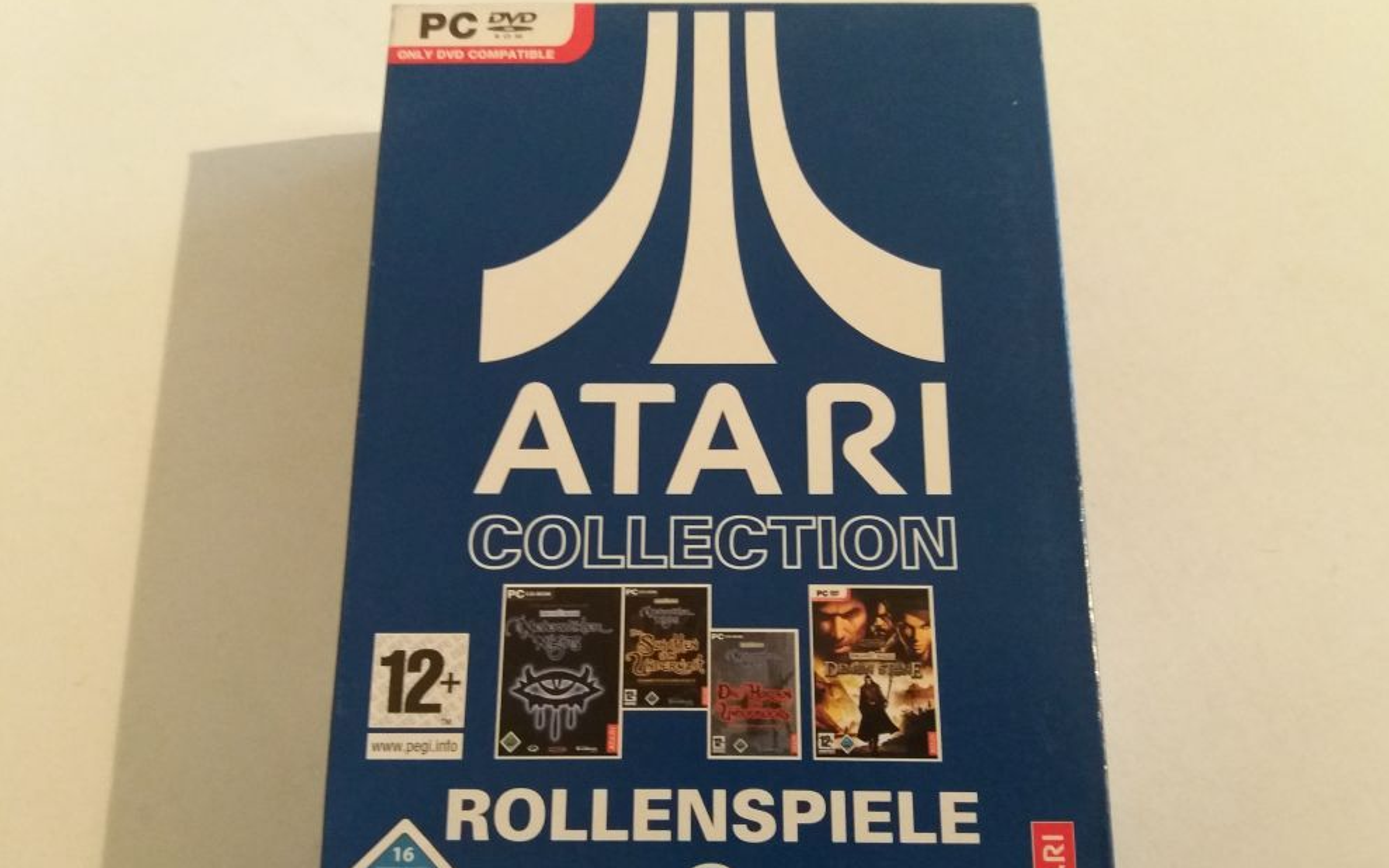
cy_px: 473
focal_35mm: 30
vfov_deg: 41.8
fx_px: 1136
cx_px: 701
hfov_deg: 62.9
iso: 500
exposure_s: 1/17
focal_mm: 3.7
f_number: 1.9
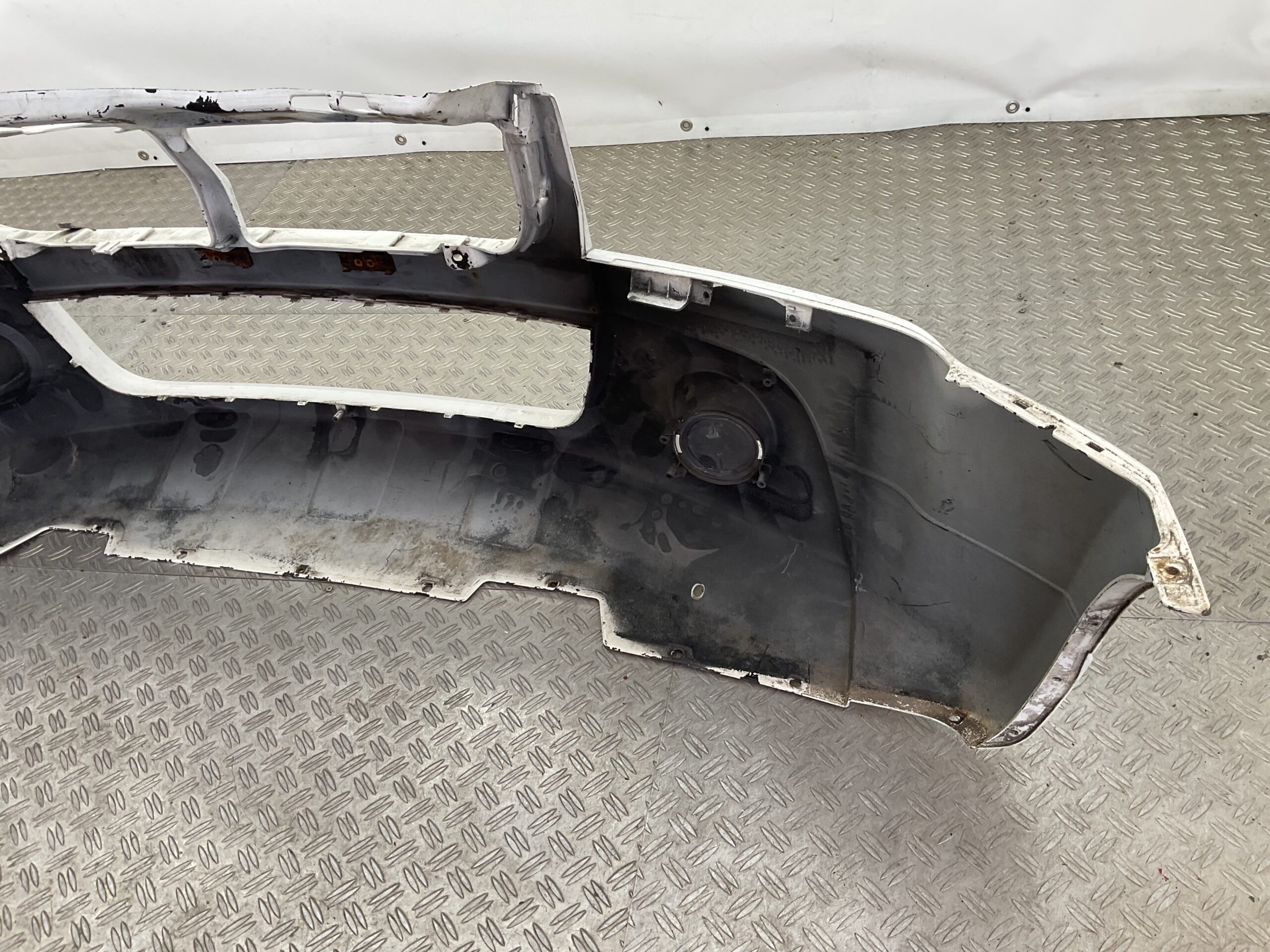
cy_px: 476
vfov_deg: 48.2
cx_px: 635
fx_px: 1064
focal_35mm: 29
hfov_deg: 61.7
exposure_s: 1/100
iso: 25
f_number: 1.8
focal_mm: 3
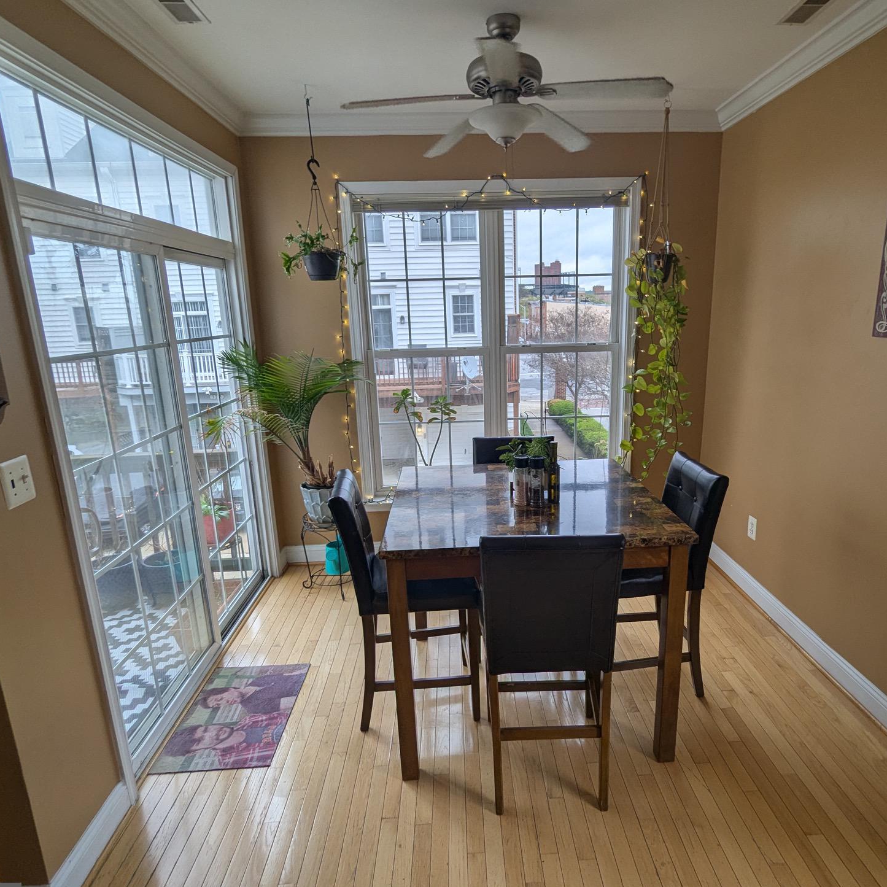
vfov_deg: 74.8
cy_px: 462
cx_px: 494
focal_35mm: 20
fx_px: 580
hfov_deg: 74.6
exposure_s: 1/116
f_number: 2.2
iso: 49
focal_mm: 2.35
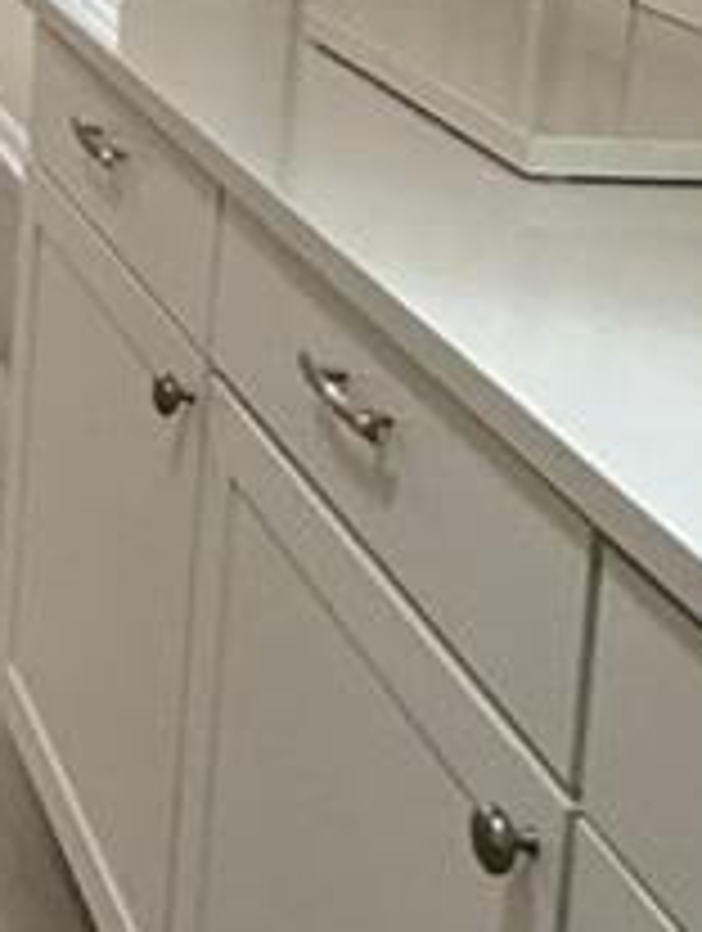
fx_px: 2183
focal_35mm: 81
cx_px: -522
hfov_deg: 15.8
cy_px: -207
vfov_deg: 22.1
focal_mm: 2.22
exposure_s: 1/120
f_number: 2.2
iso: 640
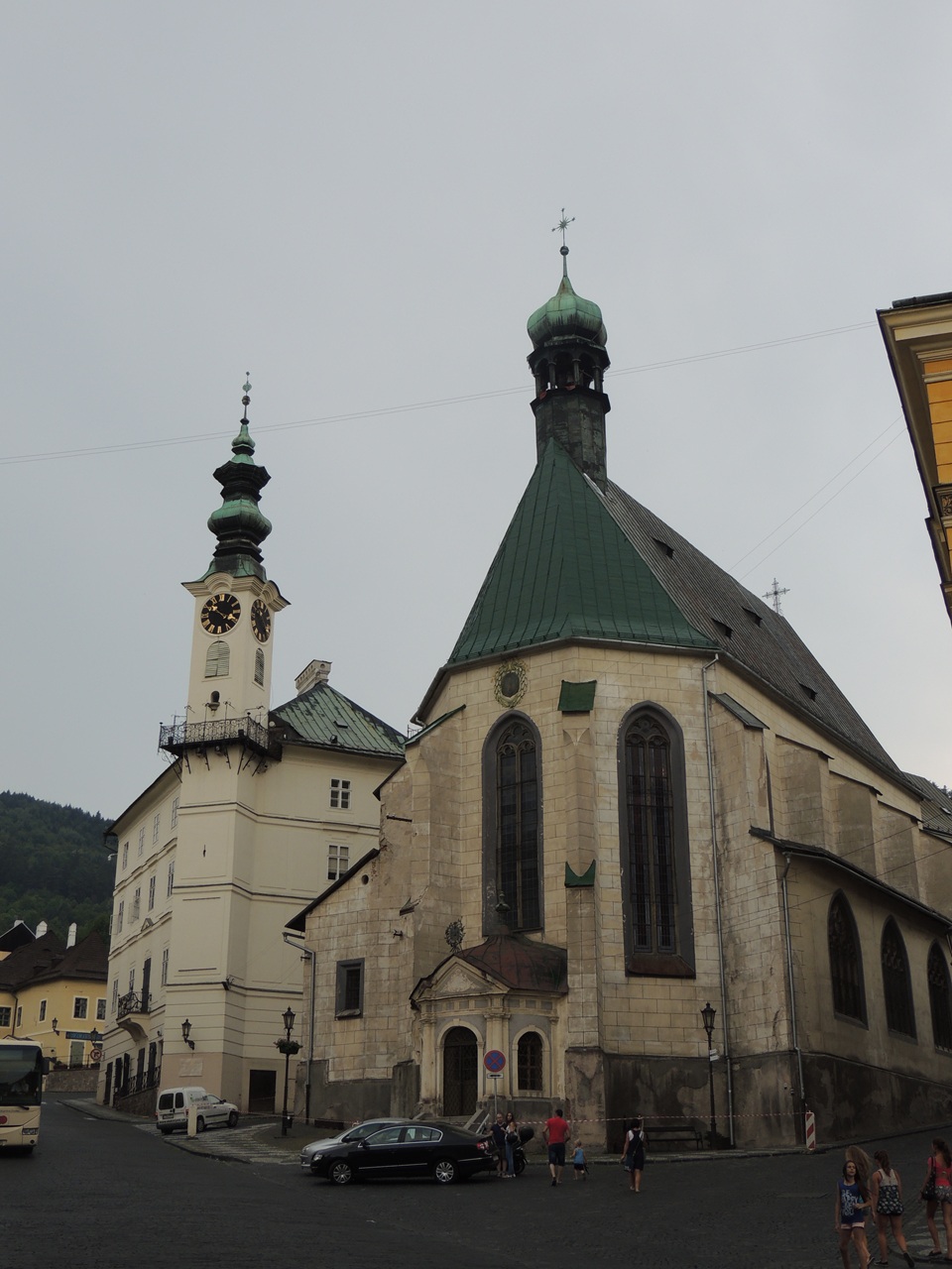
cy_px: 634
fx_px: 1577
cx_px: 476
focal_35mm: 43
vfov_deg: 43.9
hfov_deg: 33.6
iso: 100
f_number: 3.4
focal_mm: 7.6
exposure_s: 1/400
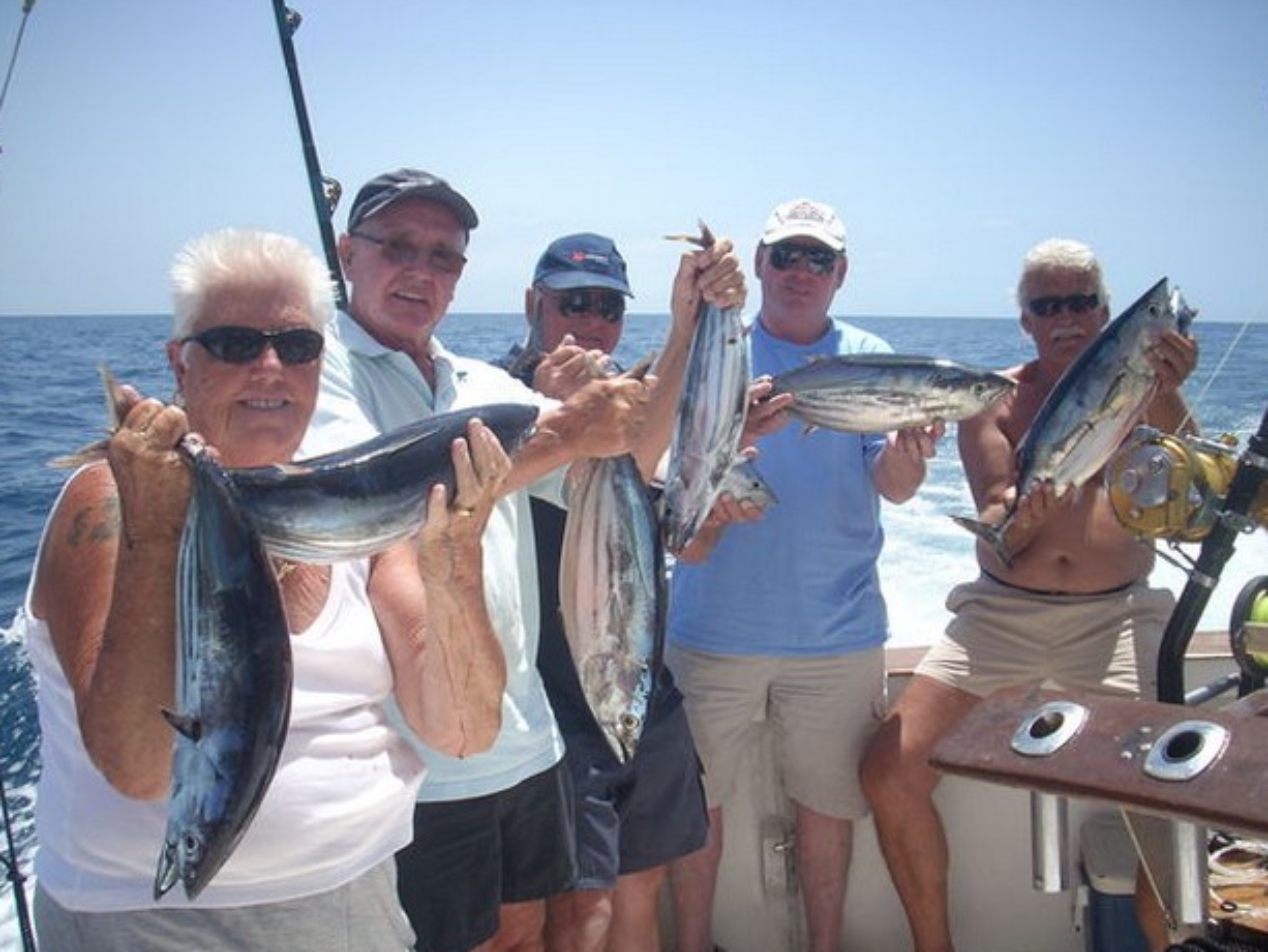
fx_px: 1392
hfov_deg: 49.0
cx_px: 639
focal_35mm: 38
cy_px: 478
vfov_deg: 37.7
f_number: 5.6
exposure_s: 1/239
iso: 64
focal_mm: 6.2
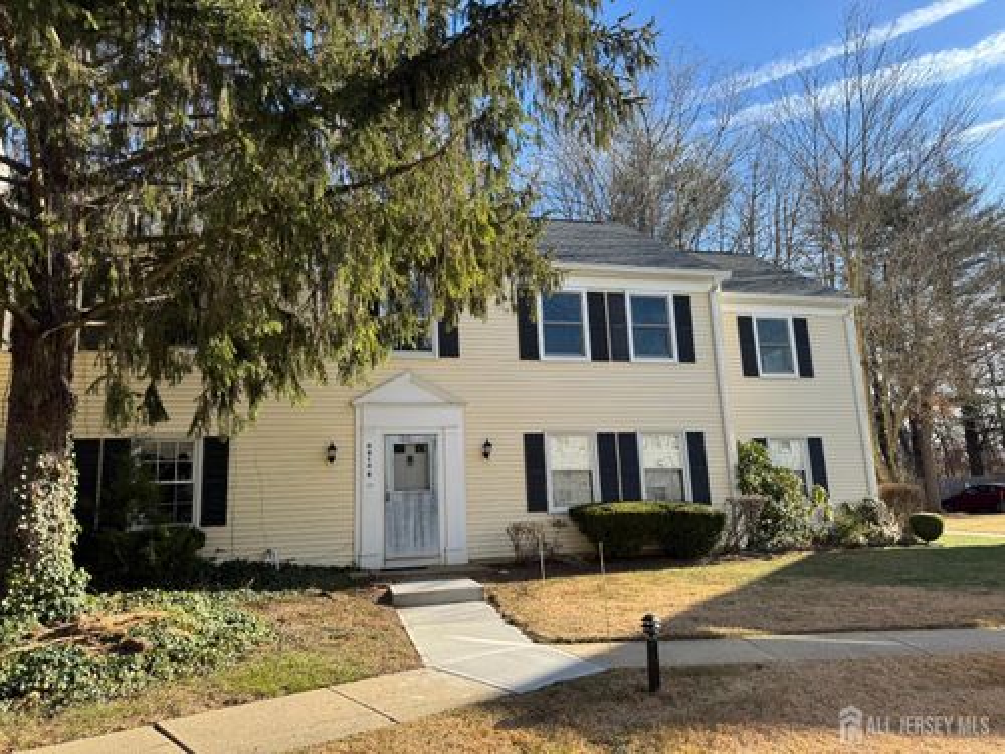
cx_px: 502
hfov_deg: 71.6
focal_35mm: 24
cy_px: 377
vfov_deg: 56.8
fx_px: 697
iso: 80
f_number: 1.78
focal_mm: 6.76
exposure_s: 1/1366
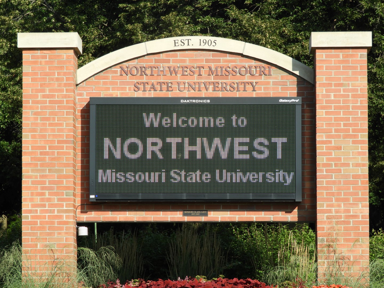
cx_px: 192
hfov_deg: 11.0
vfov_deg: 8.2
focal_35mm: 180
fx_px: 1997
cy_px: 144
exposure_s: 1/320
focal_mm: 32.2
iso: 100
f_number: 5.3
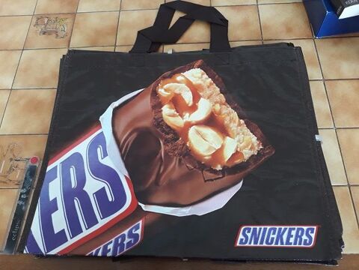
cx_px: 180
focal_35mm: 27
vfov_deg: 51.4
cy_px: 135
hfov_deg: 65.3
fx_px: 280
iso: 200
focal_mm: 3.71
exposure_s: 1/50
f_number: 1.7
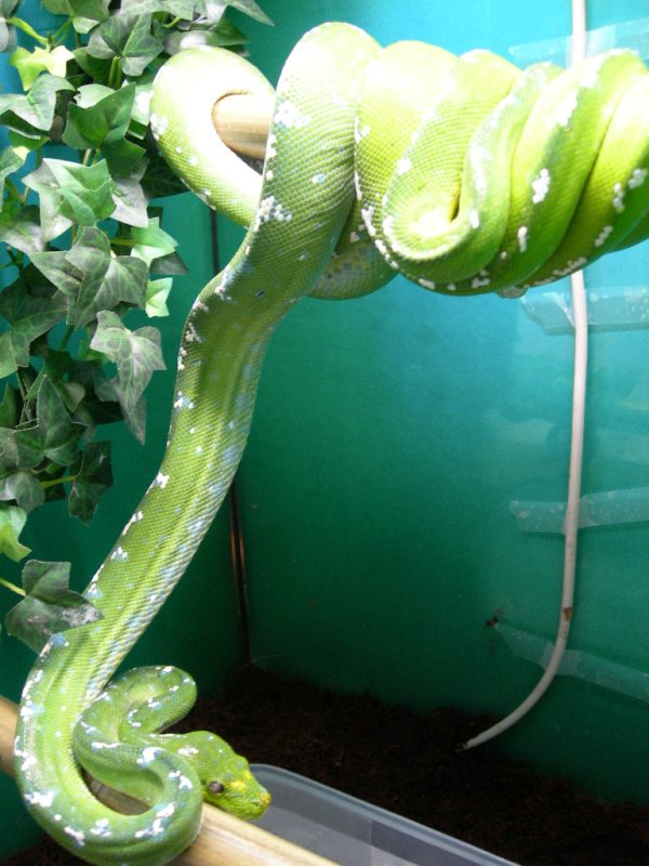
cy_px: 433
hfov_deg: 37.7
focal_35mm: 38
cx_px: 324
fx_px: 950
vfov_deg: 49.0
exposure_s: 1/3.9
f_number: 2.8
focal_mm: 7.8
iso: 125
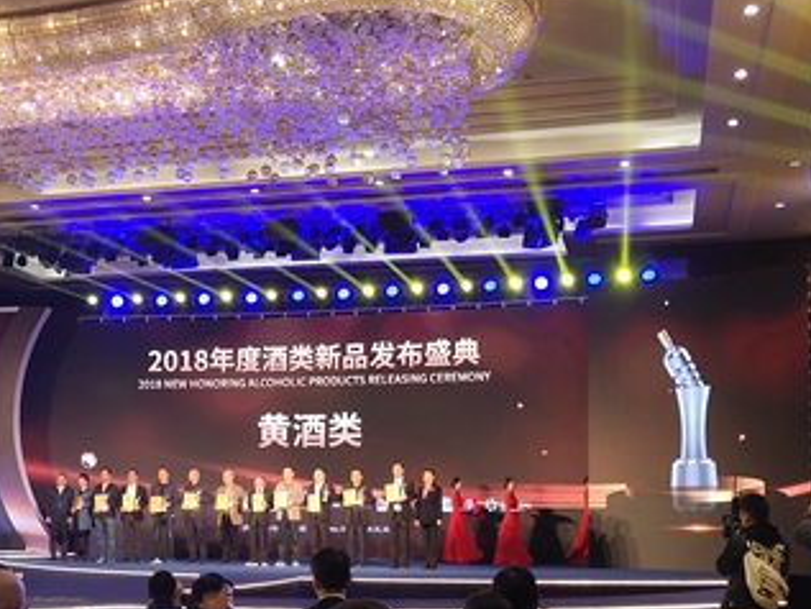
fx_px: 1477
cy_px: 444
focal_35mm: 63
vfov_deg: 23.1
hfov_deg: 30.3
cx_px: 225
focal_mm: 4.27
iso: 214
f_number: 1.8
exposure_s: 1/100
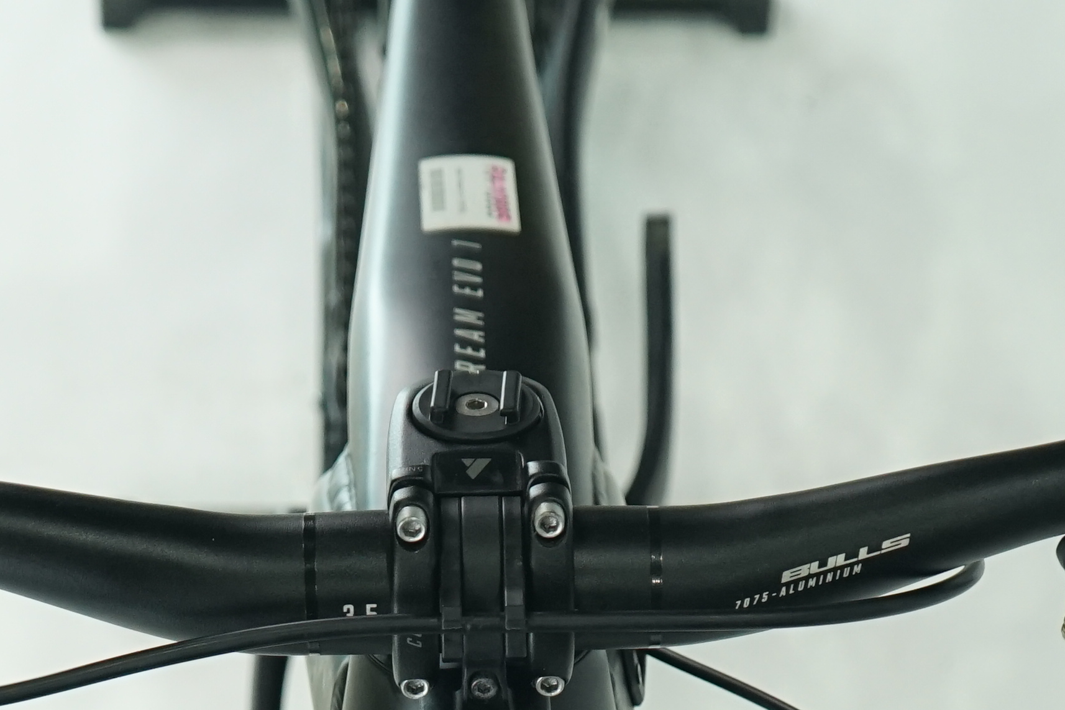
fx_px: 3728
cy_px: 1208
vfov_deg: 10.3
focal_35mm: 126
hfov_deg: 16.3
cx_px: 449
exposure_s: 1/200
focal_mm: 36
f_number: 4.5
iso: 1000
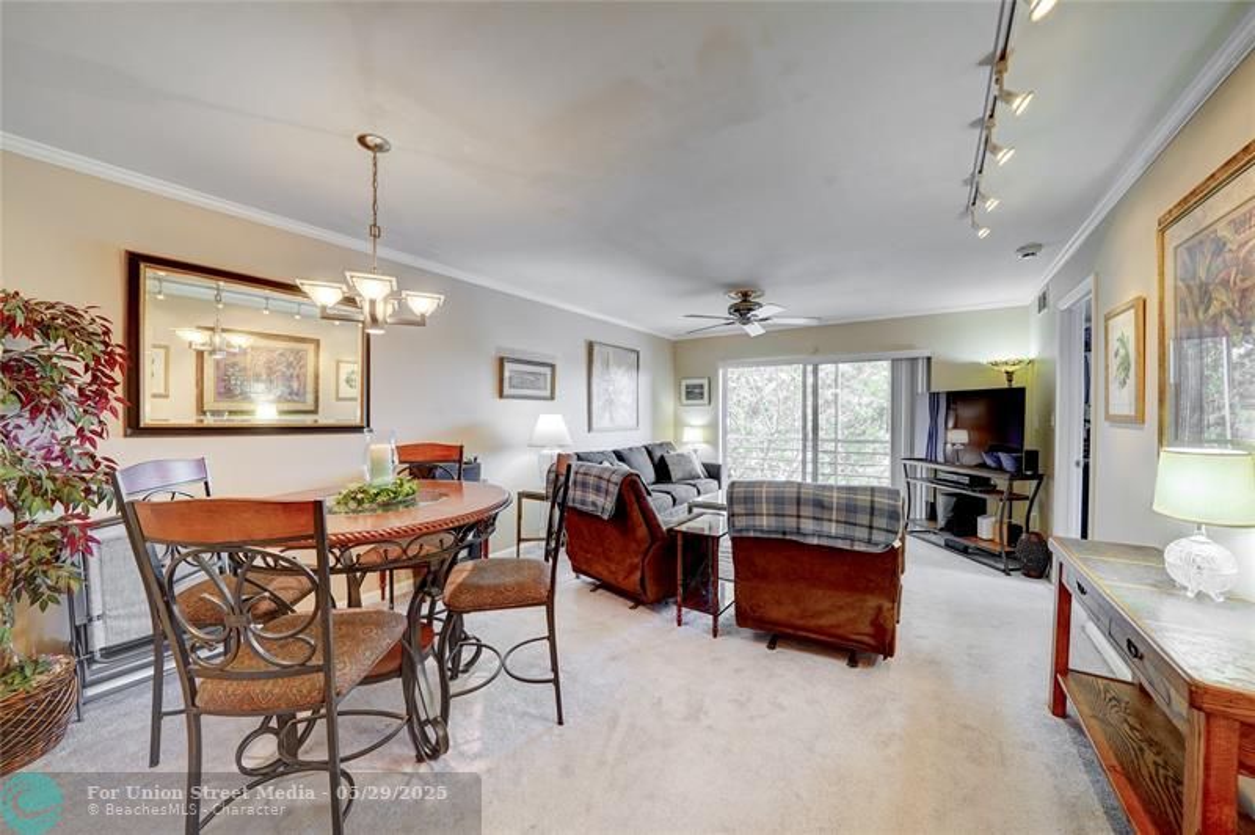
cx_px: 628
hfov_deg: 112.7
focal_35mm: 12
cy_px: 418
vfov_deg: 89.9
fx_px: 418
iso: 400
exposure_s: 1/10
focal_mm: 12
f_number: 8
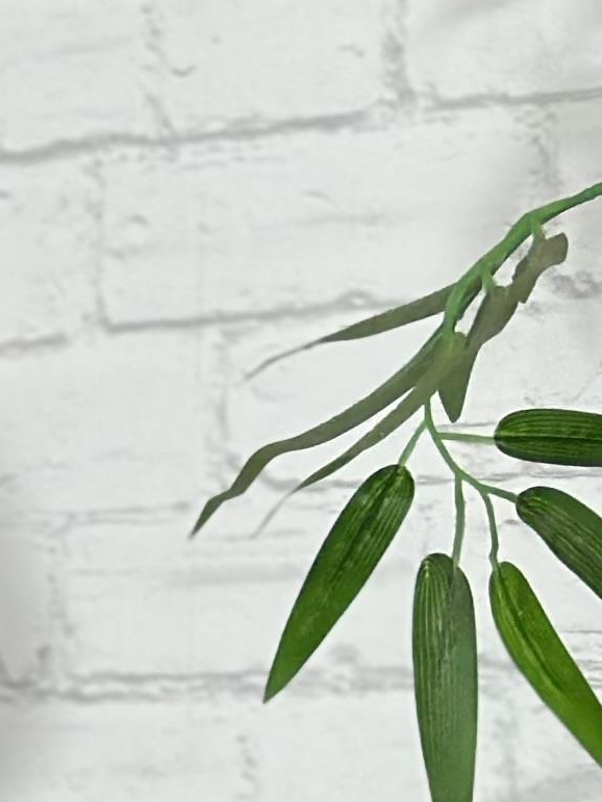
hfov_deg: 5.7
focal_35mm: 251
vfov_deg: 7.7
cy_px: 1337
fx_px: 5822
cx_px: -931
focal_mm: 6.86
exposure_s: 1/100
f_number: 1.78
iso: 100
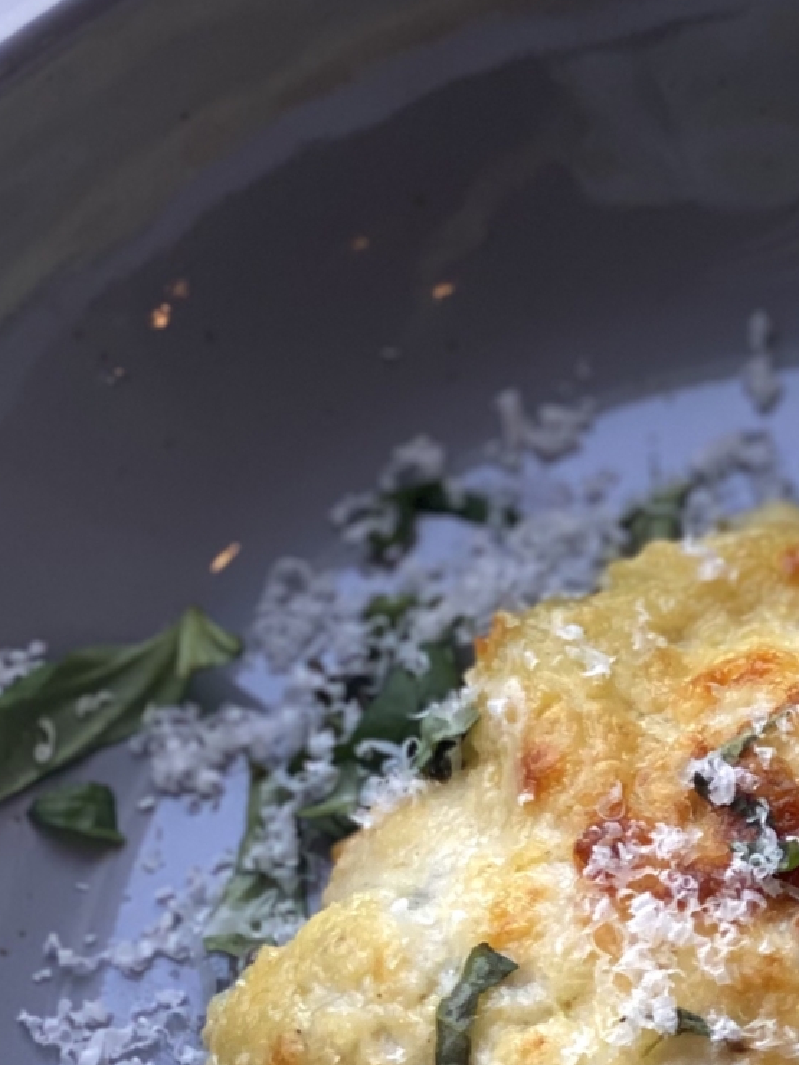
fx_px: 4432
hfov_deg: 10.1
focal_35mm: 144
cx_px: 966
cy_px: 612
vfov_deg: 13.7
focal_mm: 6
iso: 80
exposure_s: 1/122
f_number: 2
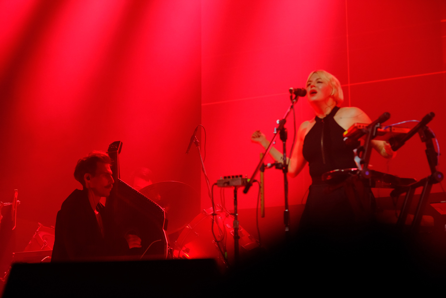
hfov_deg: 24.2
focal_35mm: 84
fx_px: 1041
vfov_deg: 16.3
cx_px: 223
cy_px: 149
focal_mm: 56
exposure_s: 1/800
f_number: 2
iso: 1600
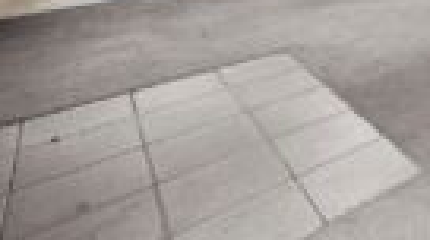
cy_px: -122
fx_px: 421
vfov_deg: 24.6
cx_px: 607
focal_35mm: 37
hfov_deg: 32.4
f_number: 7.1
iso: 640
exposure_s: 1/30
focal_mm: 12
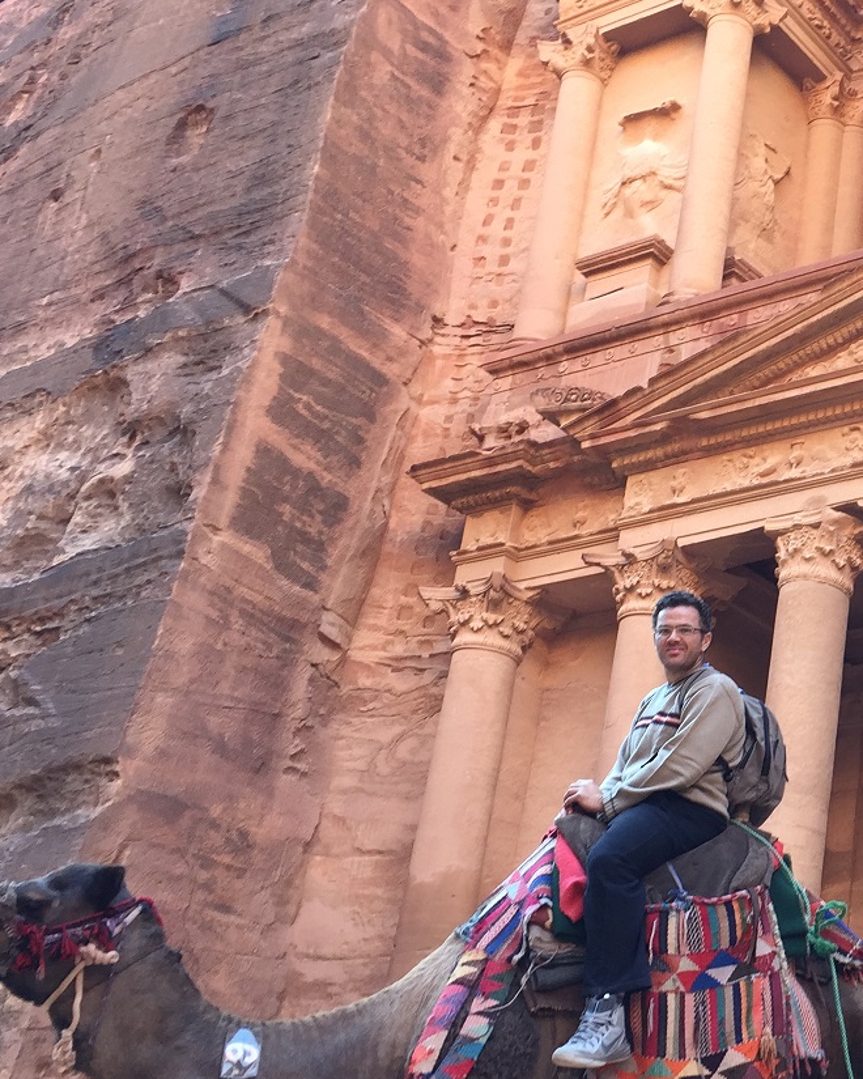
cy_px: 621
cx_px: 994
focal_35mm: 56
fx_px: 1788
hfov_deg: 24.9
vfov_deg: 33.5
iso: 32
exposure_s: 1/50
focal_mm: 4.15
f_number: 2.2
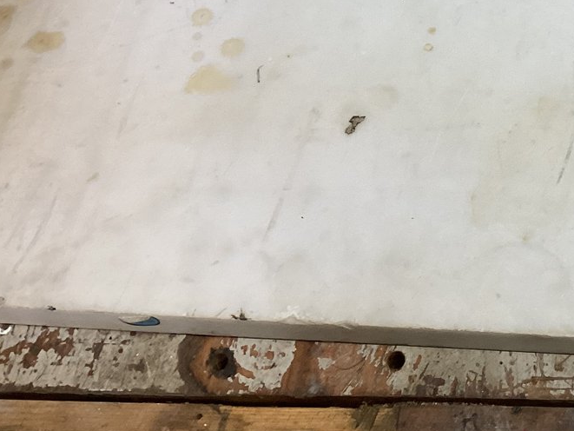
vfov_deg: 20.3
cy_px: 46
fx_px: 1178
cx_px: 582
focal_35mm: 71
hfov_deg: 25.9
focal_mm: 3.3
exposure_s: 1/50
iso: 100
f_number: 2.4
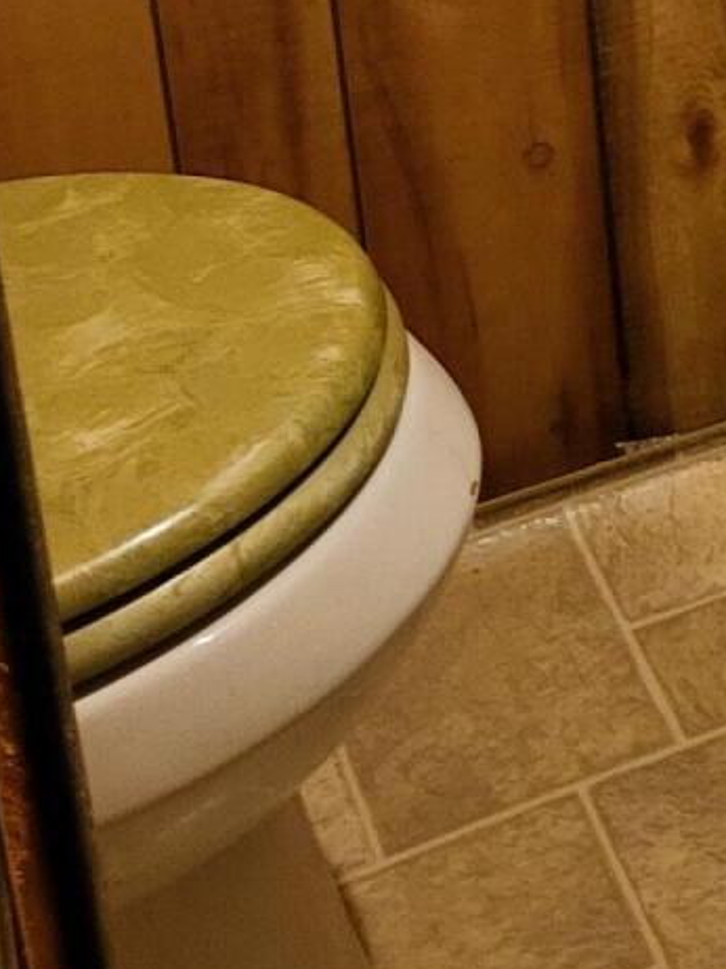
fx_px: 2911
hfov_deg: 13.7
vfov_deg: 16.7
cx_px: 927
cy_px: -596
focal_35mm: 104
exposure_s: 1/40
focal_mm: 5
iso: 500
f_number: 1.8
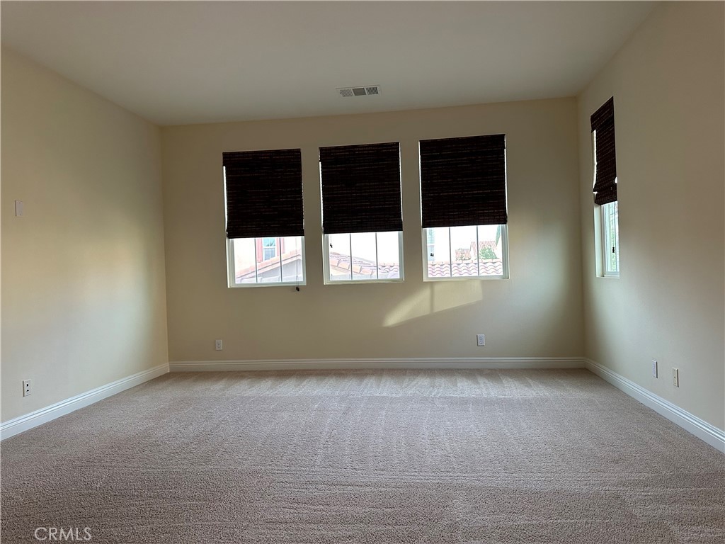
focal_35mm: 24
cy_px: 272
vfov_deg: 56.8
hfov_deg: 71.6
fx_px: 503
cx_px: 362
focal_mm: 6.86
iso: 200
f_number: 1.78
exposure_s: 1/120
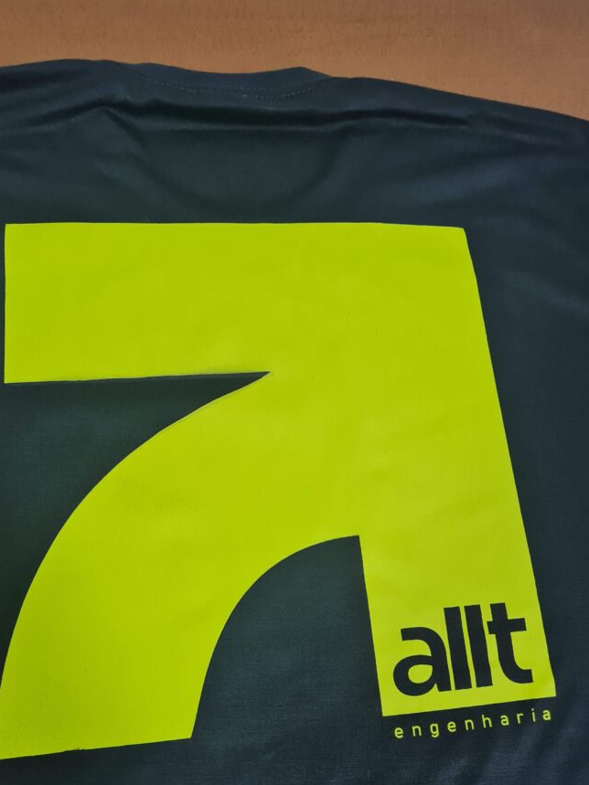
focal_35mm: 31
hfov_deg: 45.4
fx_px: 703
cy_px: 453
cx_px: 273
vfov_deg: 58.1
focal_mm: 5.4
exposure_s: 1/60
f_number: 1.8
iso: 200
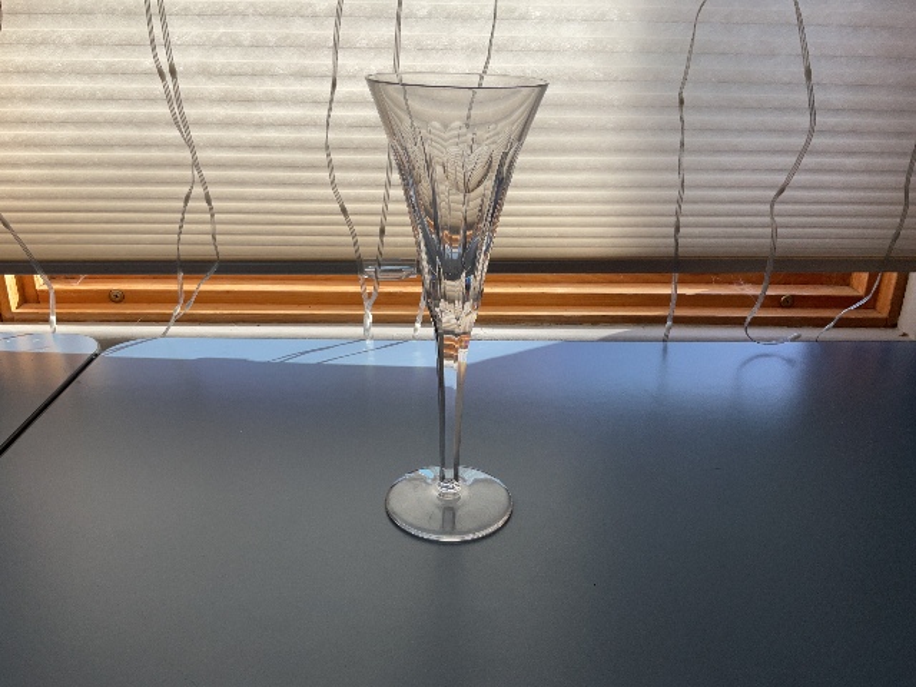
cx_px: 458
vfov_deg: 48.2
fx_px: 767
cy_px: 344
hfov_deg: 61.7
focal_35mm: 29
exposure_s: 1/192
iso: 16
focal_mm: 3
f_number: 1.8
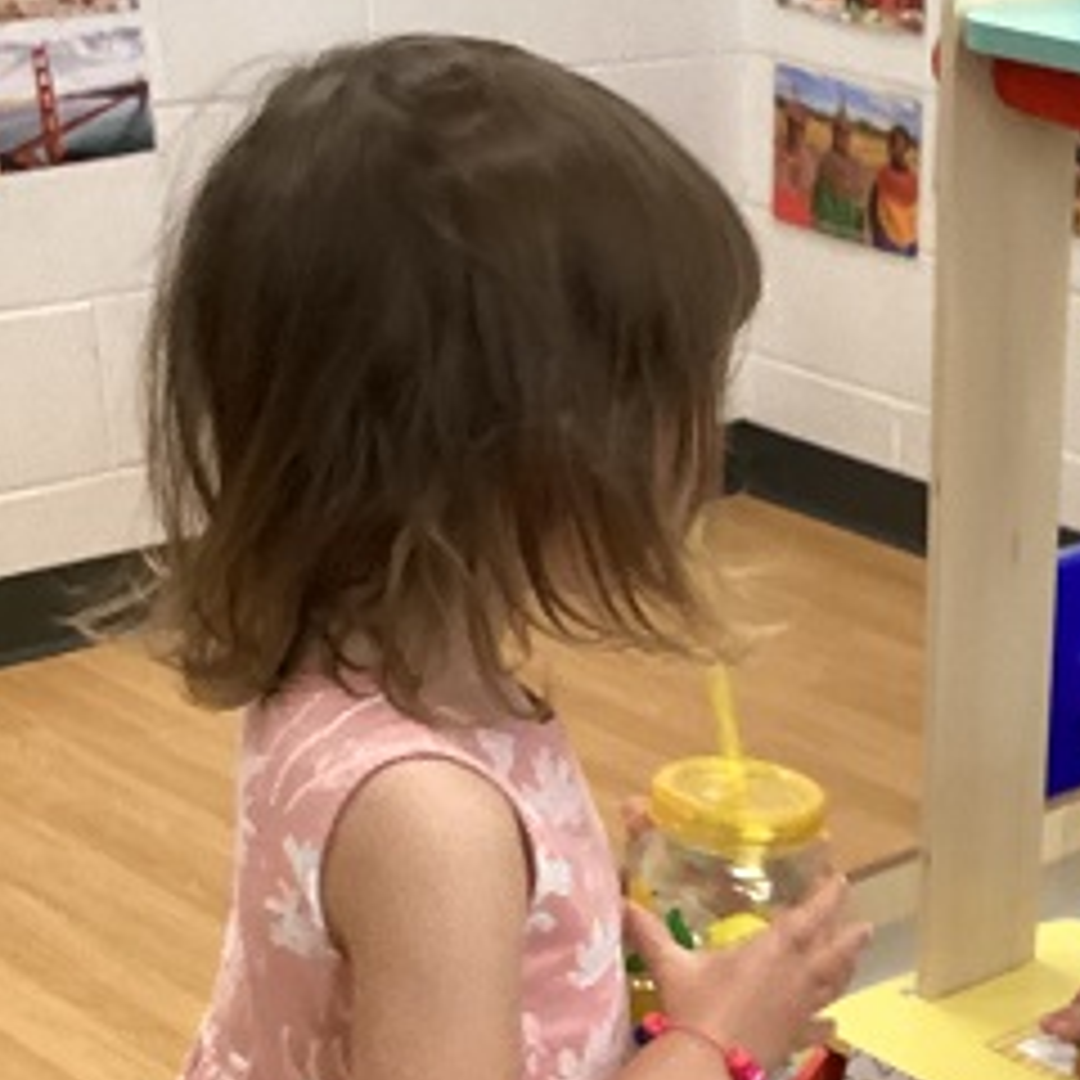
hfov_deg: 21.8
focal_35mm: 76
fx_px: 2683
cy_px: 1125
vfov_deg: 21.8
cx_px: 1120
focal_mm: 3.3
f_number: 2.4
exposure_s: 1/33
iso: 400
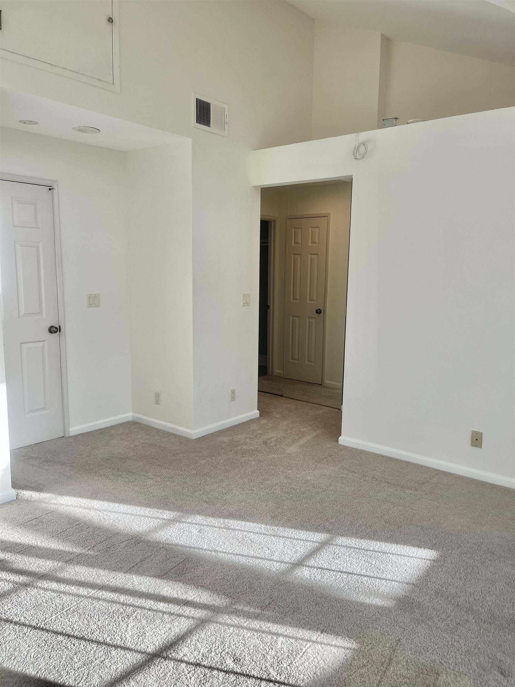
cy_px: 344
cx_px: 258
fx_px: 516
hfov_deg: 53.1
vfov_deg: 67.3
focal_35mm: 26
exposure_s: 1/561
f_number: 1.6
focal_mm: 5.1
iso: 50
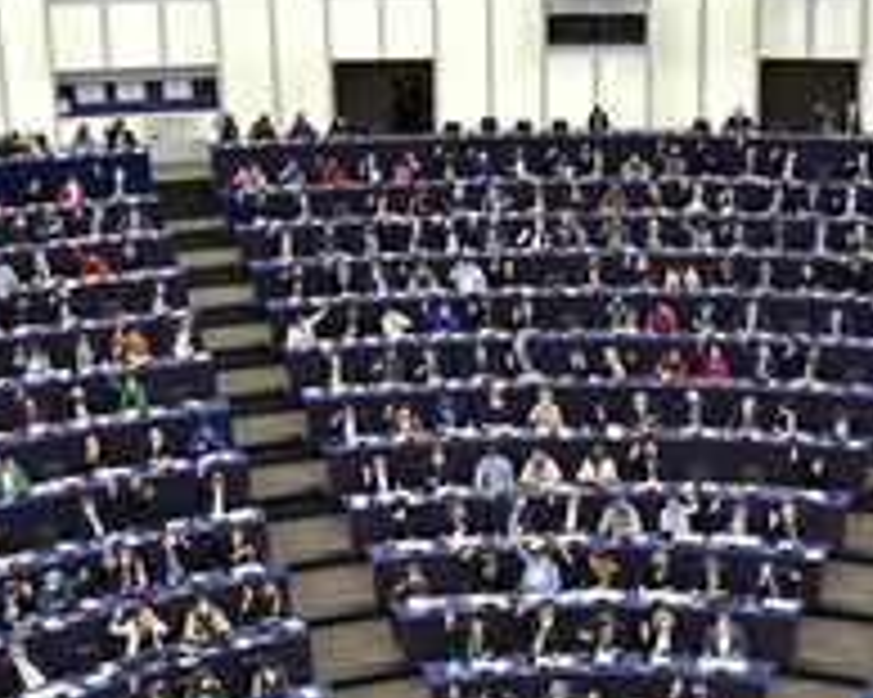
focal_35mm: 73
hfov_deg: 25.9
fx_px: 1888
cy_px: 504
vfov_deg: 20.8
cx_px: 596
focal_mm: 33.5
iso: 1250
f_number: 4
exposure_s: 1/320
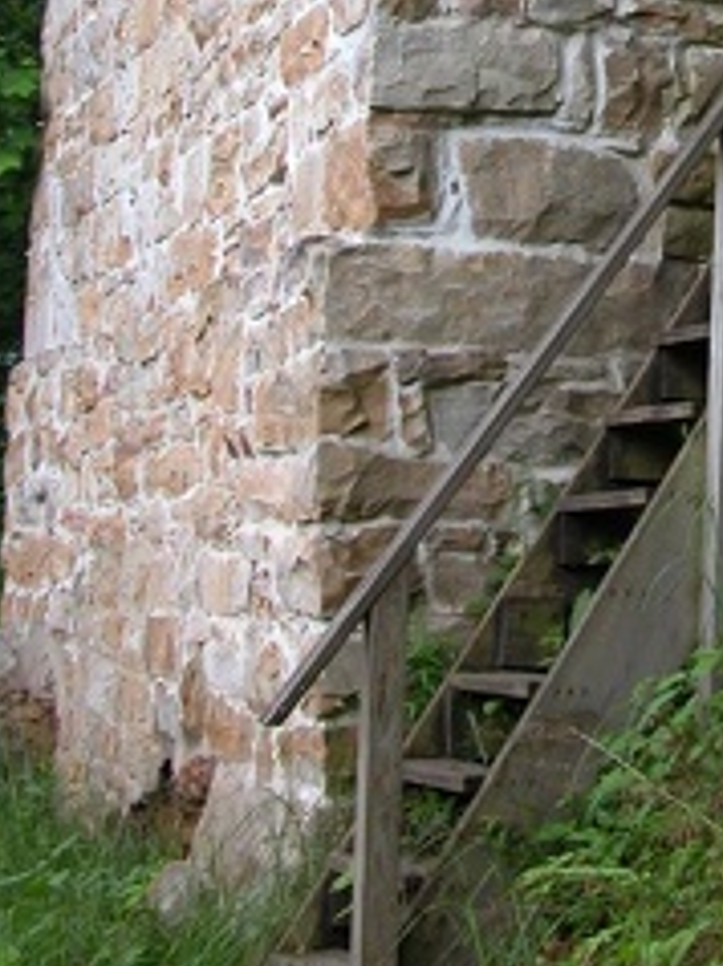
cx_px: 770
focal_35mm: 85
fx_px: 2371
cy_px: -32
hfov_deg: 16.9
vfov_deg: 22.1
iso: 100
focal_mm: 8.9
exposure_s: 1/125
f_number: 2.8
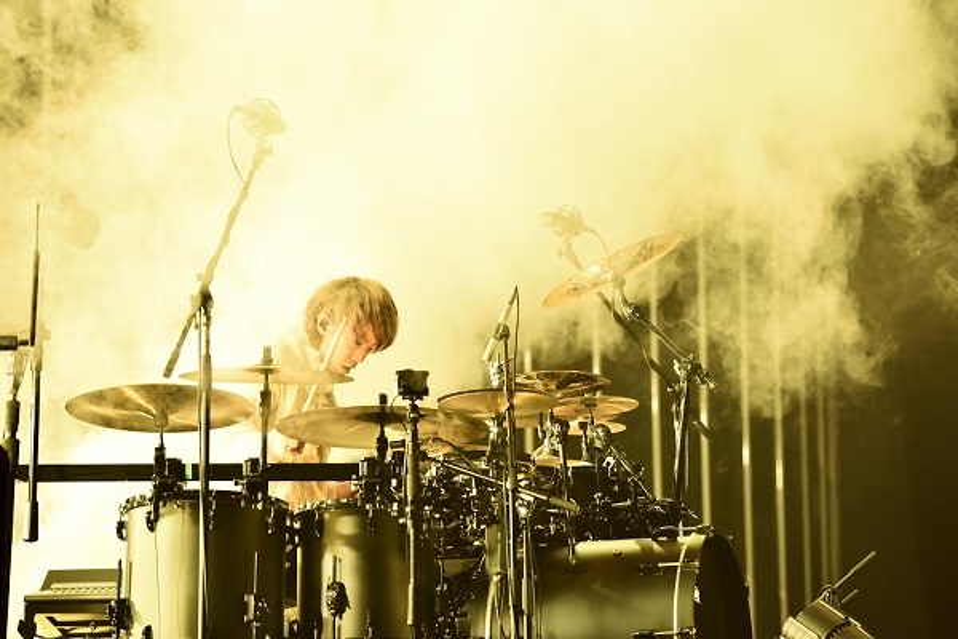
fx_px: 3858
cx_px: 479
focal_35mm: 145
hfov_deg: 14.2
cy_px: 320
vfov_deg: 9.5
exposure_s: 1/500
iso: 2500
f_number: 4.5
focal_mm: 145
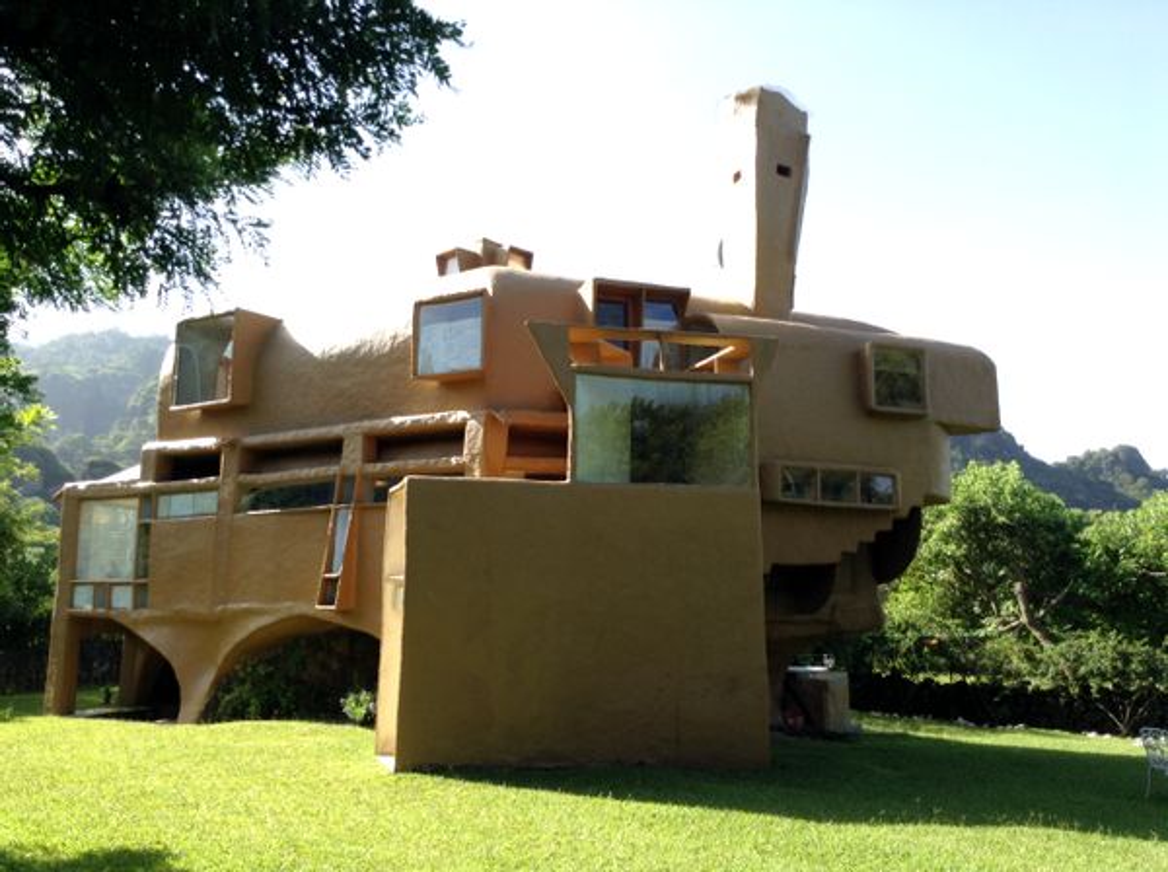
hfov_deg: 55.4
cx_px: 584
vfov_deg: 42.8
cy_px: 436
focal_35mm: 33
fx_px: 1112
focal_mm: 3.3
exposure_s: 1/364
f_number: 2.4
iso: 32
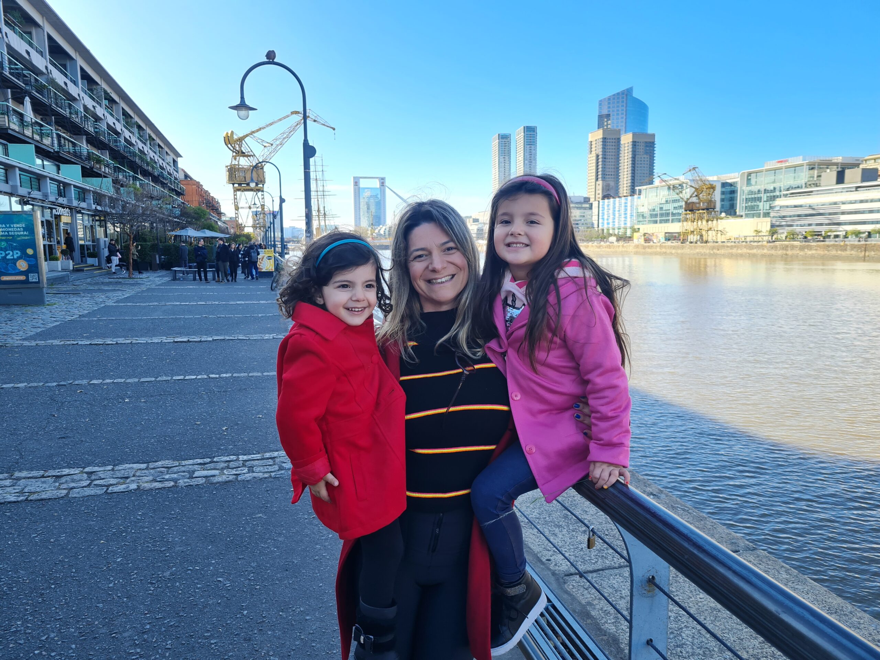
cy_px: 330
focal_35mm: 26
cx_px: 440
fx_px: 661
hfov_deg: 67.3
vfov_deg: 53.1
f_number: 1.8
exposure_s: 1/439
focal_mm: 5.4
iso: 50
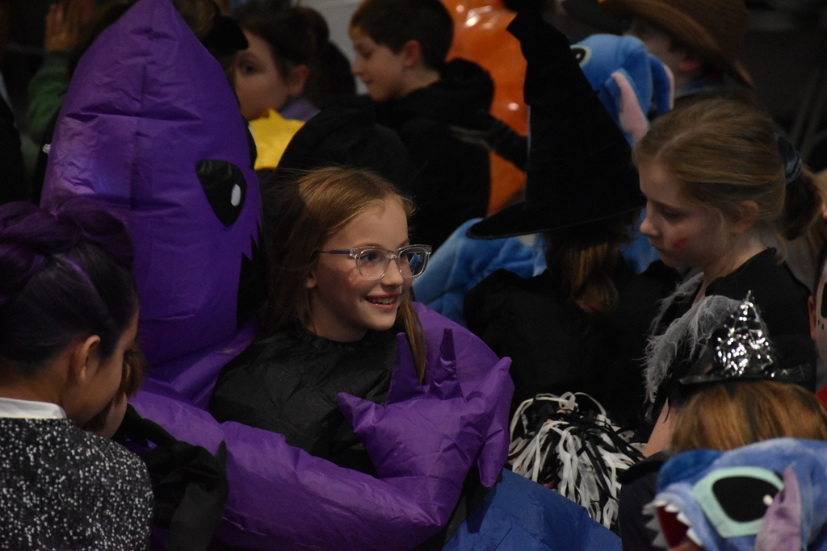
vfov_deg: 6.5
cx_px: 414
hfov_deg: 9.8
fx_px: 4825
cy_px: 276
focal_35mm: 210
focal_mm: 140
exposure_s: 1/400
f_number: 5.6
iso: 6400
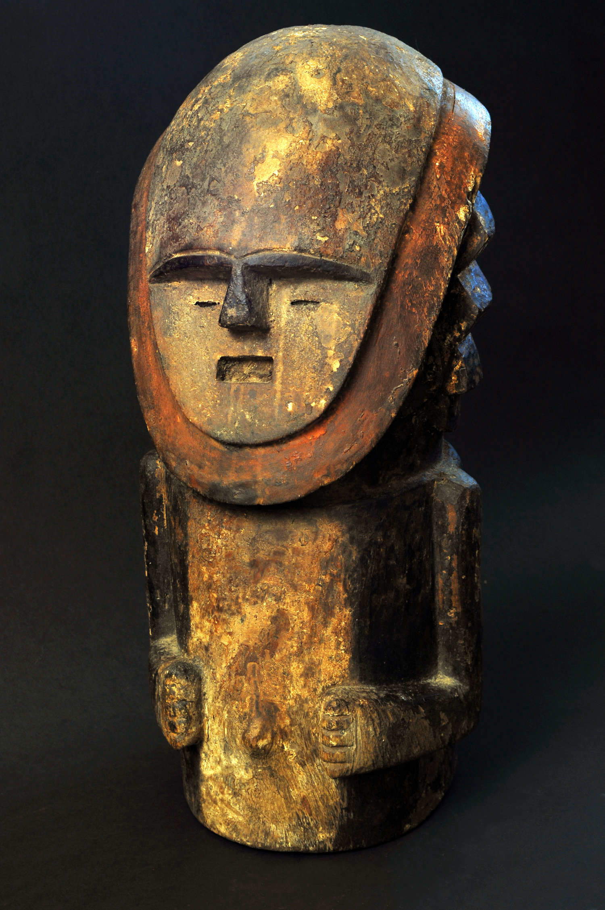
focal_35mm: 69
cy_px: 455
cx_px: 302
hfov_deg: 19.7
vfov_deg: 29.3
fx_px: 1744
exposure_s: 1/2.5
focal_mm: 46
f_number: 11
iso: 250
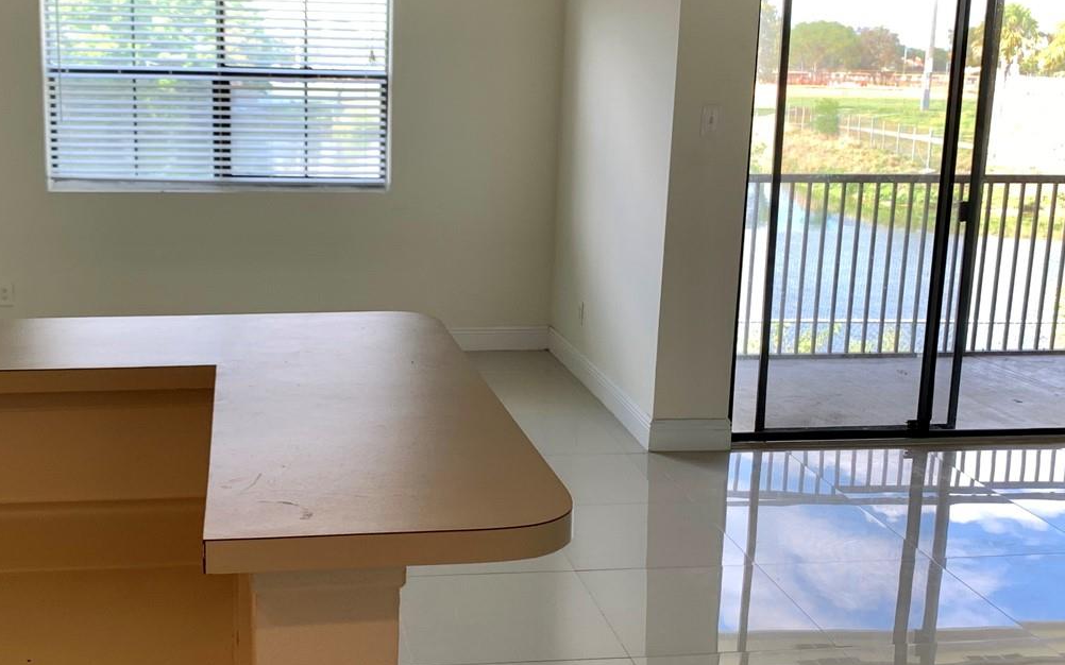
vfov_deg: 29.2
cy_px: 344
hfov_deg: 45.1
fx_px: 1277
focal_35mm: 44
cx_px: 436
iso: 40
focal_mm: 4.25
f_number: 1.8
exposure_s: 1/120
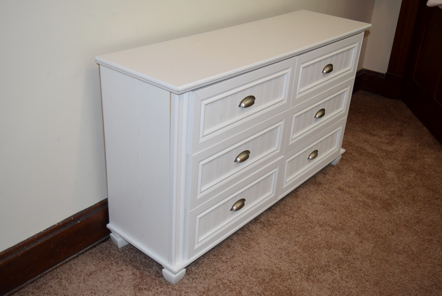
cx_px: 221
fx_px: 479
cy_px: 148
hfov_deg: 49.5
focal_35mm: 39
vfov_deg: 34.3
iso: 800
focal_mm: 26
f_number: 4.5
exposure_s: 1/80
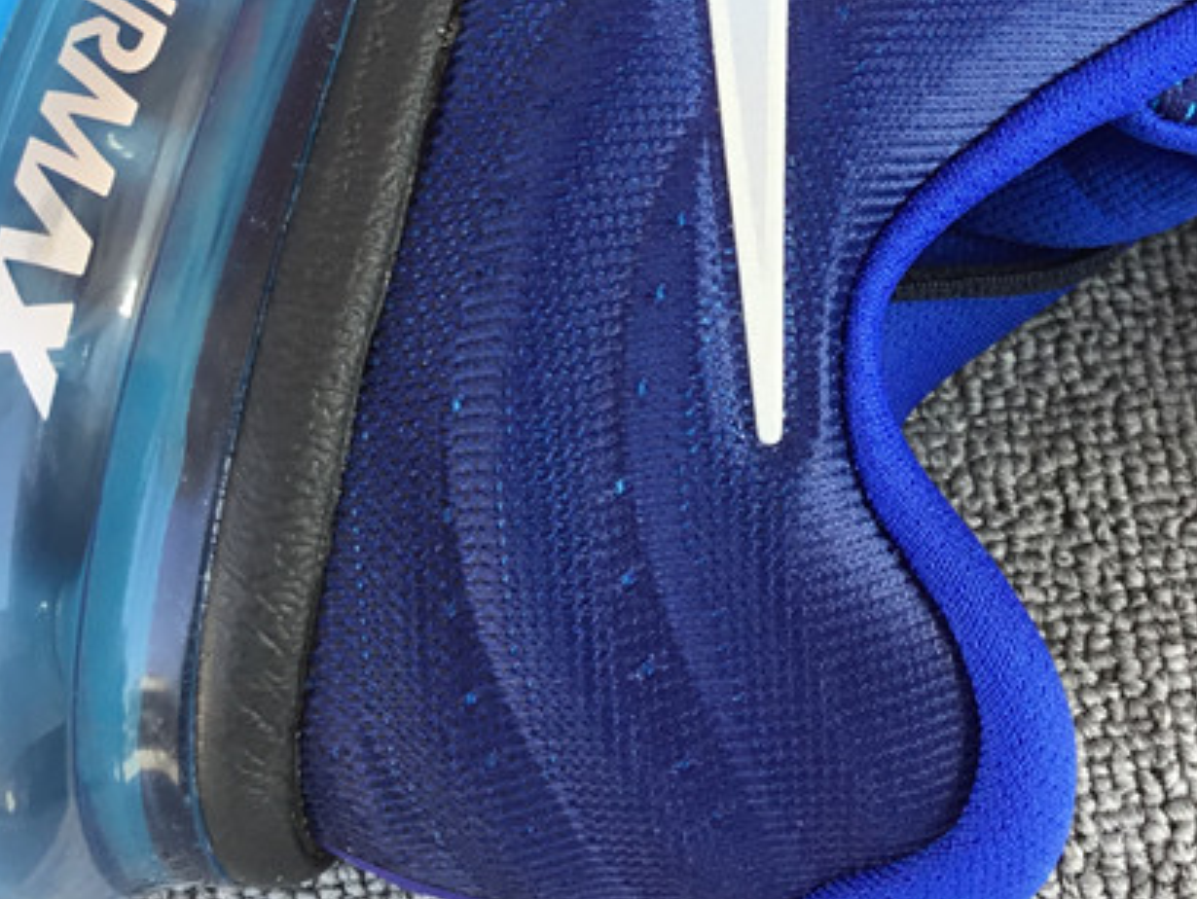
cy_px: -74
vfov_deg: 20.7
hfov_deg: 28.3
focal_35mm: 68
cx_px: 812
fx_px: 2353
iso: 32
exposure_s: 1/100
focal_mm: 3.3
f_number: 2.4
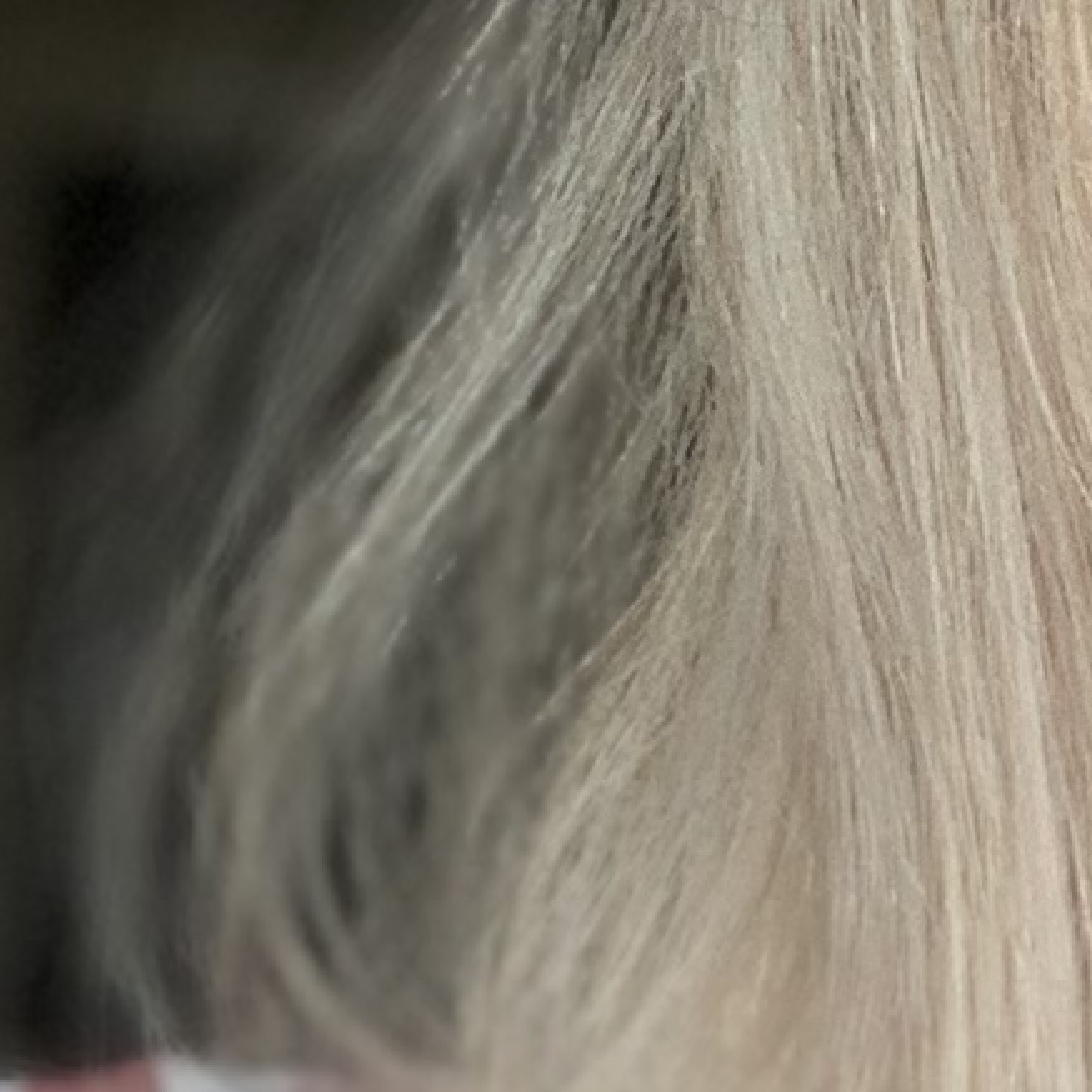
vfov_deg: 8.7
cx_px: 2201
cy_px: 920
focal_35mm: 200
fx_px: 7138
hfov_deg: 8.3
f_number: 2.2
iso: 40
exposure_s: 1/121
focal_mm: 2.87
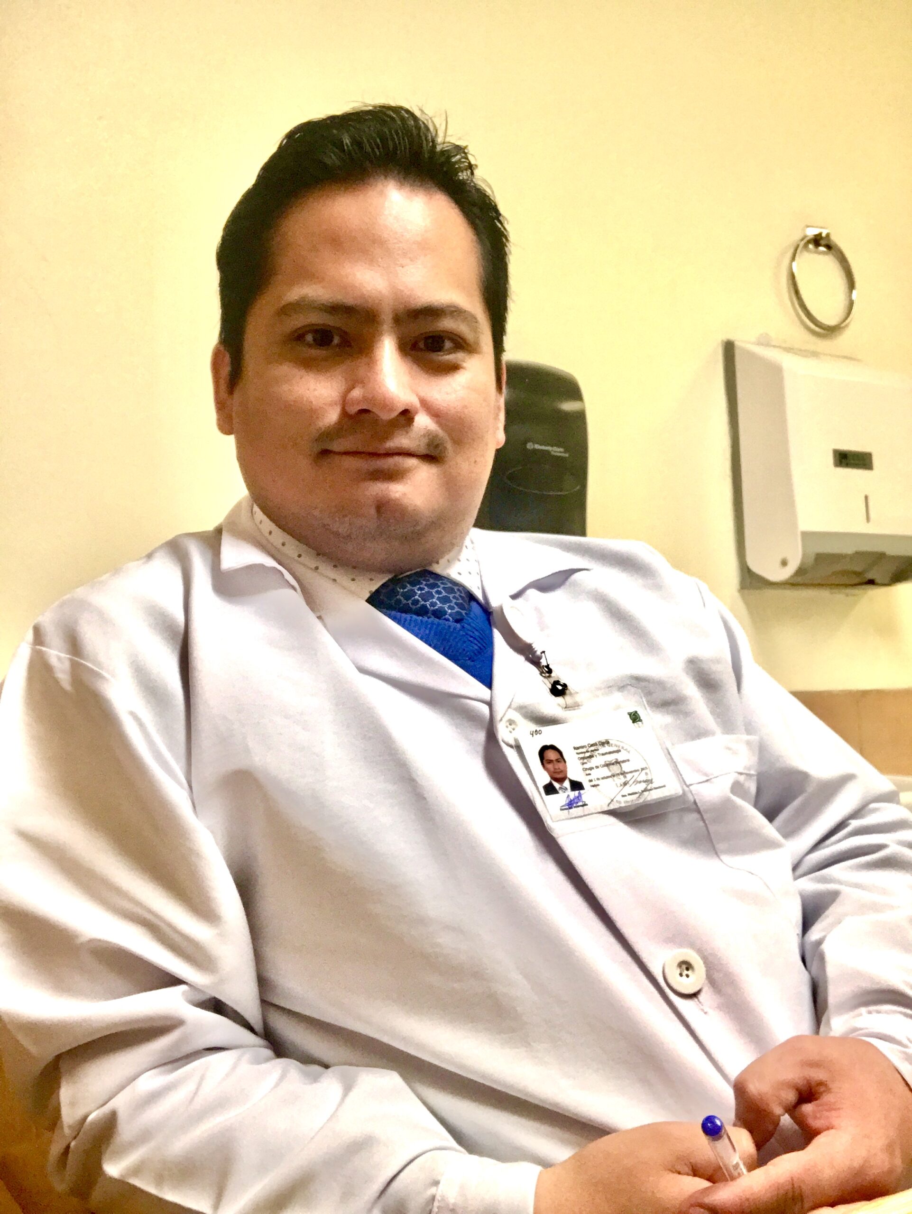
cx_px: 456
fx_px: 1123
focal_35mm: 32
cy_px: 607
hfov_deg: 44.2
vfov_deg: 56.8
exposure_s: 1/30
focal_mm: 2.87
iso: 160
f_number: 2.2
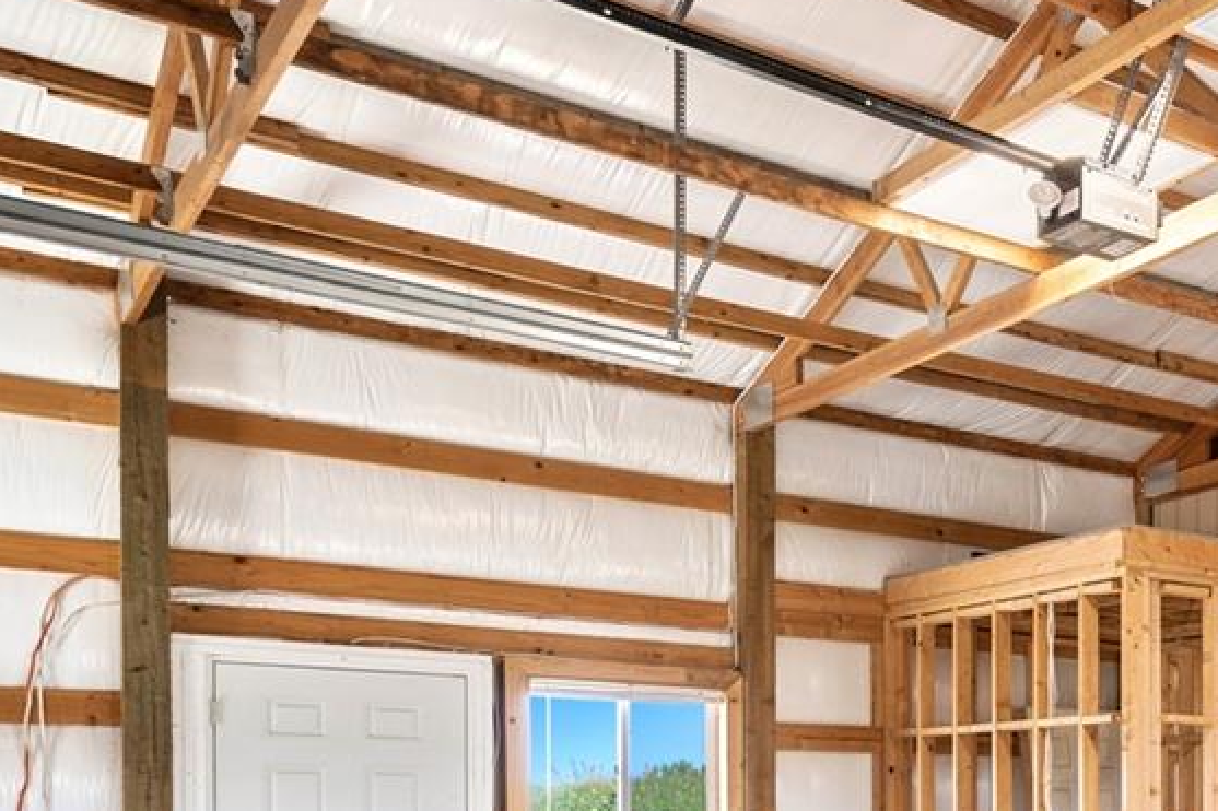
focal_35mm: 46
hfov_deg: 33.4
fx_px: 1556
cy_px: 853
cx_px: 1520
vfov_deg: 27.2
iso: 500
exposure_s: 1/5
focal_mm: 16
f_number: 9
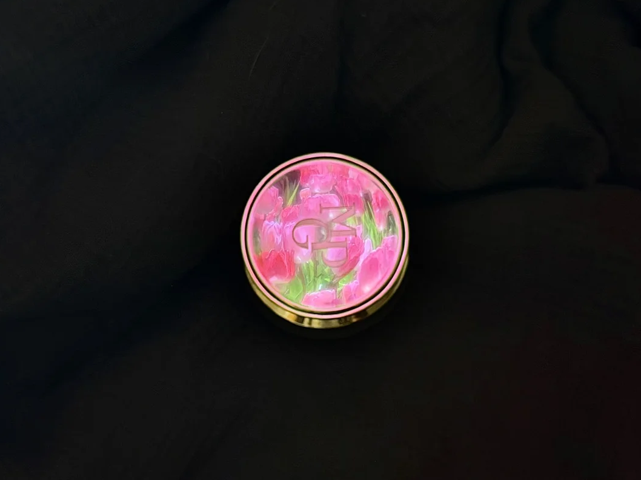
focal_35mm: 49
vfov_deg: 29.7
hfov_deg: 38.9
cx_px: 324
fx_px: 907
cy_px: 238
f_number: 1.78
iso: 160
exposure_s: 1/60
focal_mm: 6.76
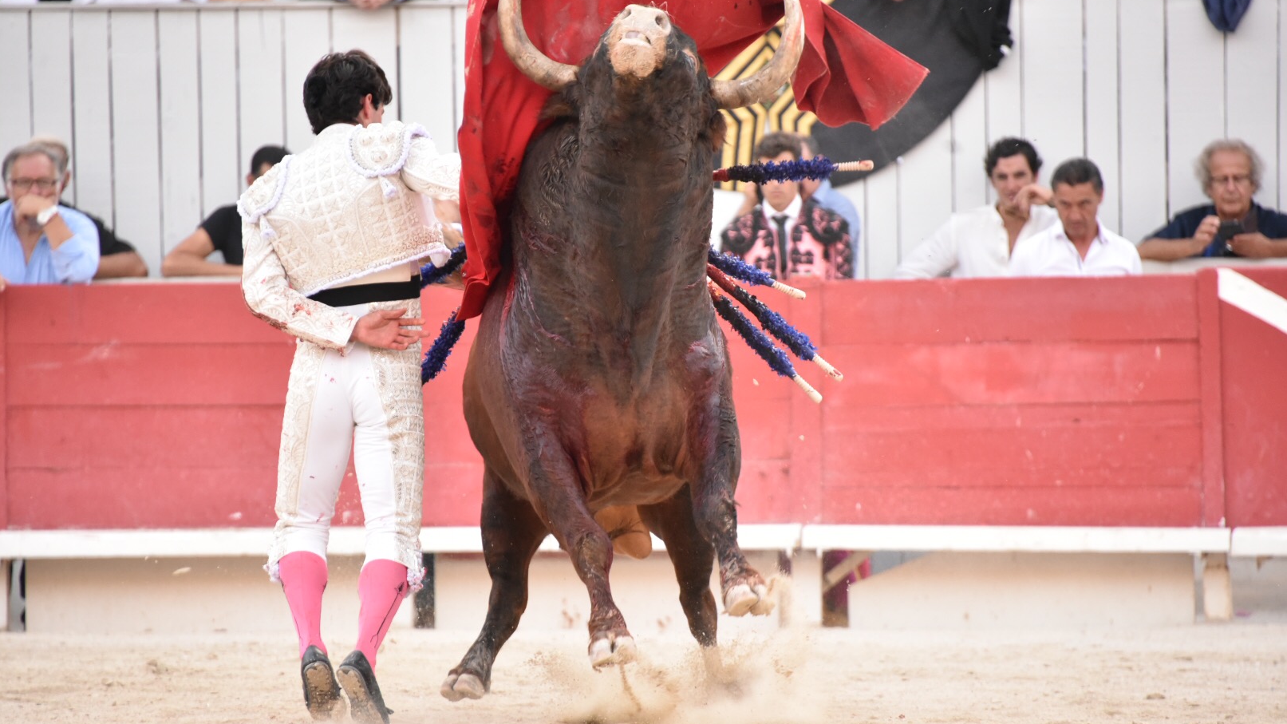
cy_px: 355
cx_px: 645
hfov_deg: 8.2
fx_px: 8974
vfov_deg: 4.6
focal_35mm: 263
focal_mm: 250
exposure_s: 1/640
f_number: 5.6
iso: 3600
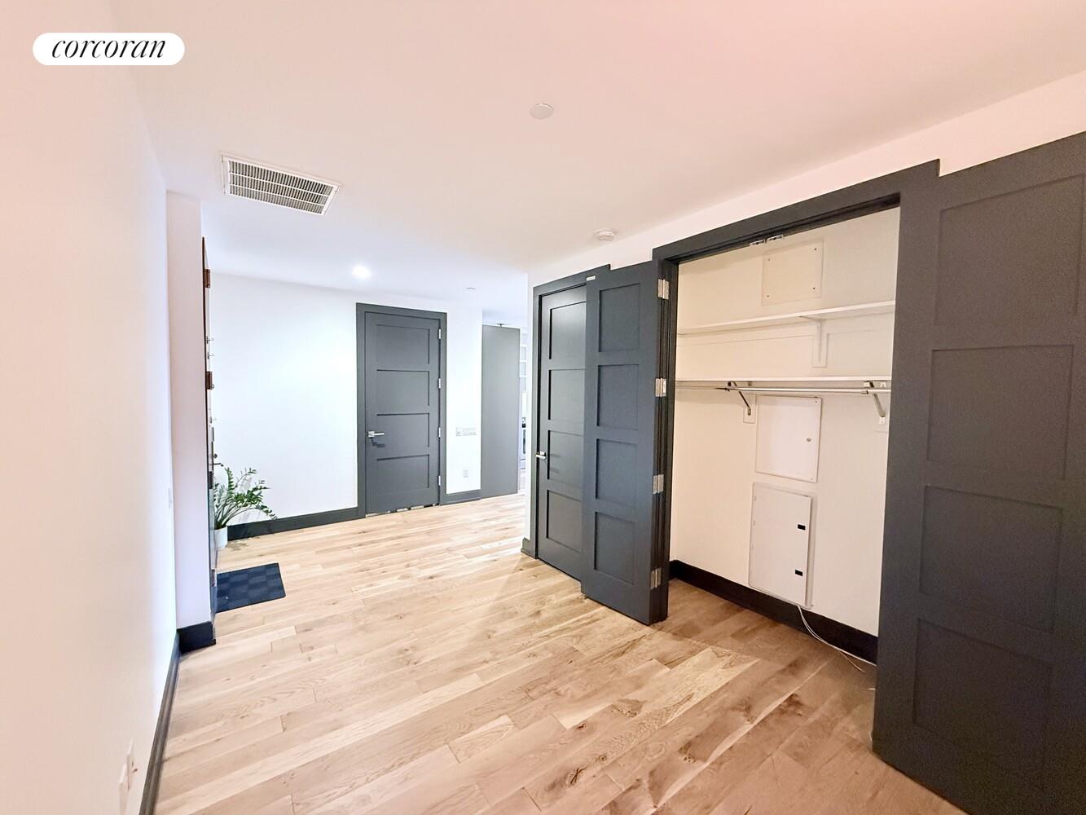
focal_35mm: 14
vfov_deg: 85.7
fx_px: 439
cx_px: 543
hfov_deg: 102.1
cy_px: 408
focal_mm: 2.22
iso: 800
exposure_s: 1/60
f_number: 2.2
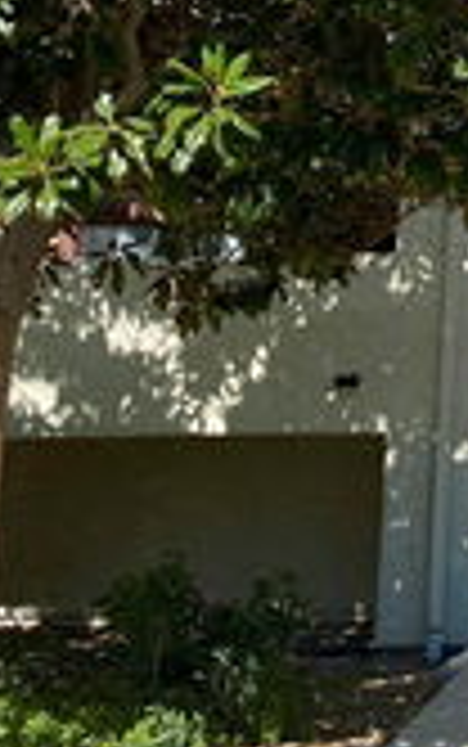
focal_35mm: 71
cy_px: 130
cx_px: 844
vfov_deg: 28.2
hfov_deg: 15.7
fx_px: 1446
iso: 32
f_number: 1.8
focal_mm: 4.25
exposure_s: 1/3300
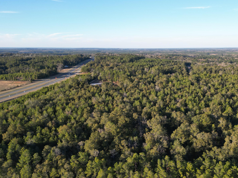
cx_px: 143
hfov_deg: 59.5
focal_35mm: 30
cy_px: 107
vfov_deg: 46.5
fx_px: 206
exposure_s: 1/1000
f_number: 1.7
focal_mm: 6.72
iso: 100
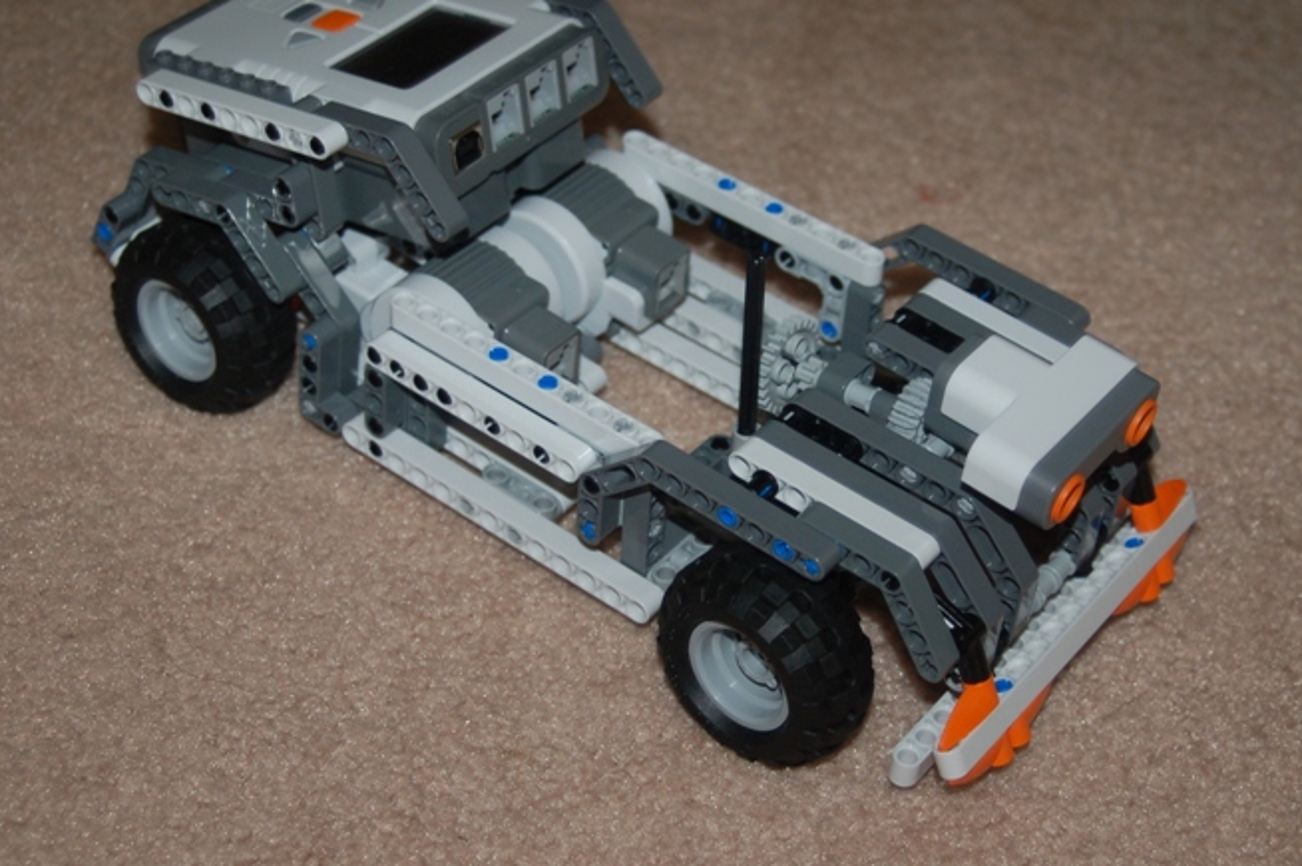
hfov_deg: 29.3
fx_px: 2494
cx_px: 687
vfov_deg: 19.7
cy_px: 400
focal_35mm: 69
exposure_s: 1/60
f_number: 4.2
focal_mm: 40
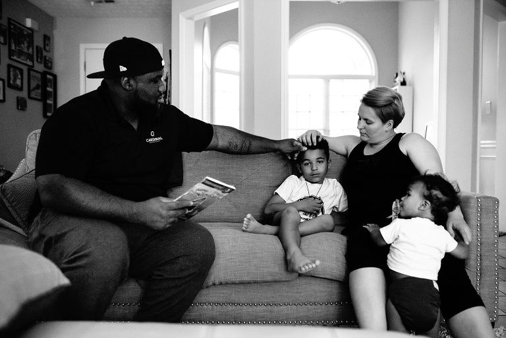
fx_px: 492
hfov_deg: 54.4
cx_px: 253
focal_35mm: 35
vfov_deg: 37.9
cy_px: 169
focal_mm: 35
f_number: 2.8
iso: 8000
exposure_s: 1/250
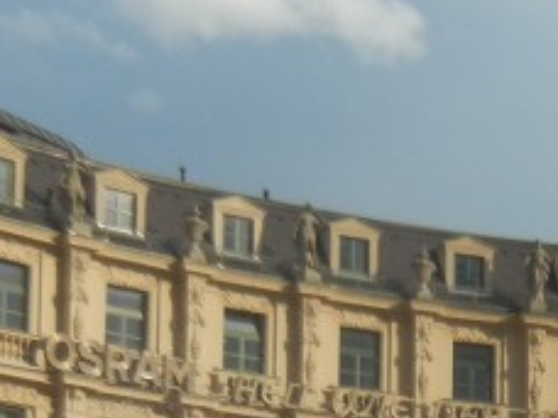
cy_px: 660
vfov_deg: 10.5
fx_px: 2176
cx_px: 724
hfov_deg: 14.0
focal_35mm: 135
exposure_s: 1/303
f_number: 7
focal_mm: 5.4
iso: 160
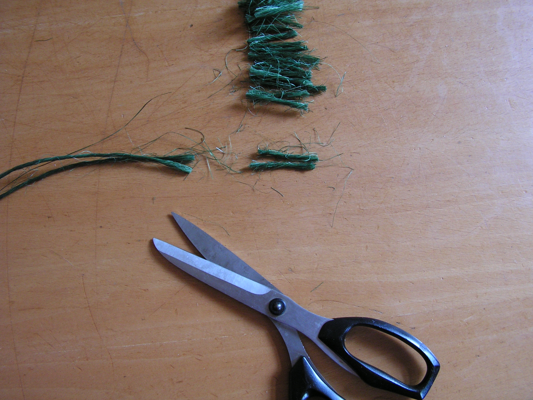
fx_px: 554
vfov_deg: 39.7
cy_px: 200
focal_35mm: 36
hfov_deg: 51.4
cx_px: 266
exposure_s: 1/40
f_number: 3.2
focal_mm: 6
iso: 125
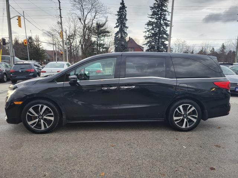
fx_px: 179
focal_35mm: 26
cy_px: 89
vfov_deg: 53.1
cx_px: 119
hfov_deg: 67.3
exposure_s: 1/120
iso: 80
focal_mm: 5.4
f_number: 1.8
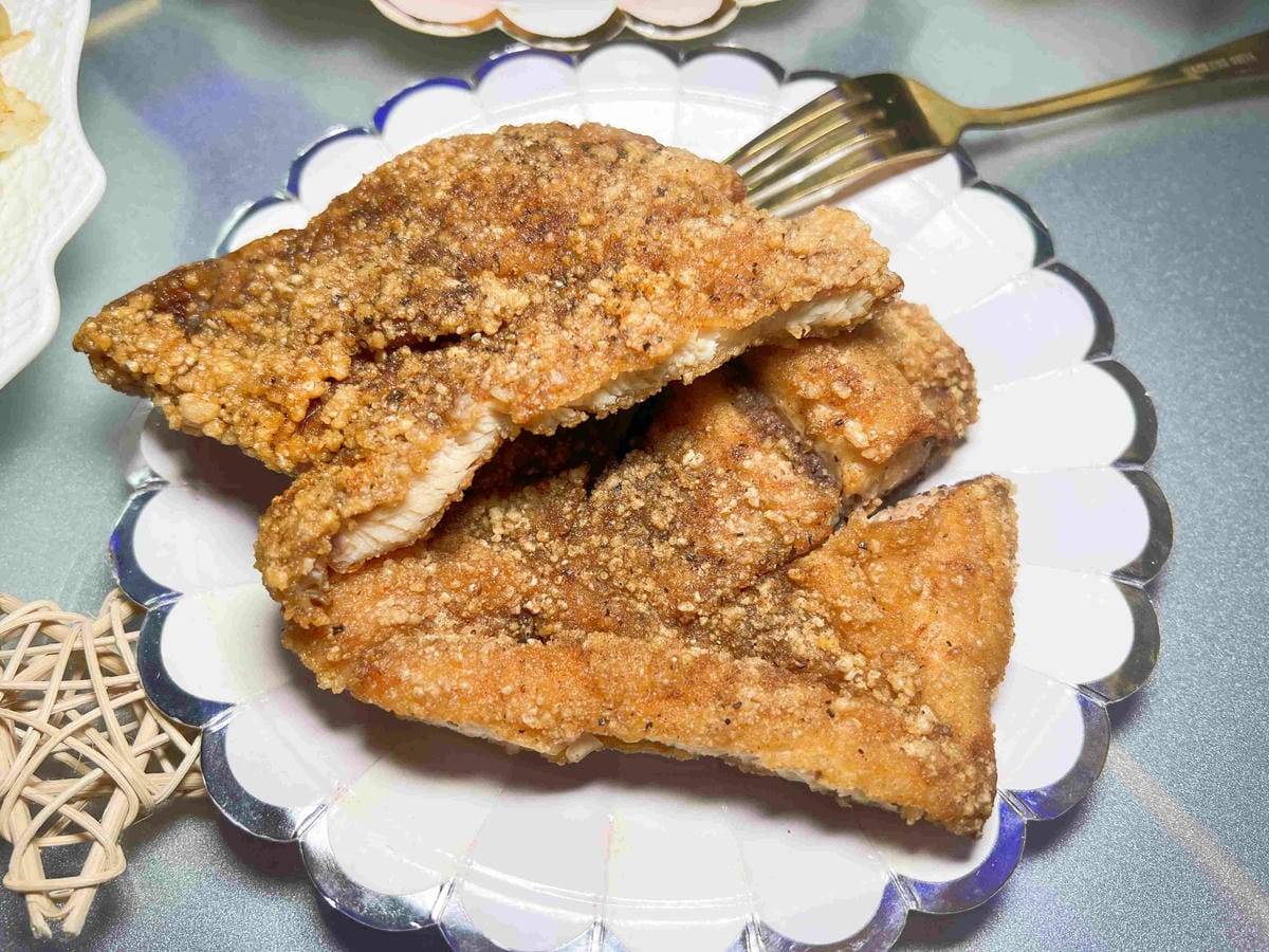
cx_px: 634
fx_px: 953
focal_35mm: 26
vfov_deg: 53.1
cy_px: 476
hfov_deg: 67.3
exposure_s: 1/122
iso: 50
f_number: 1.5
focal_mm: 5.7
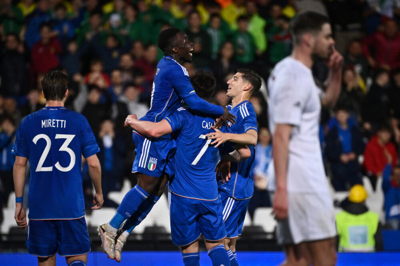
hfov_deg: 5.2
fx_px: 4443
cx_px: 200
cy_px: 133
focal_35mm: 400
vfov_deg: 3.4
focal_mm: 400
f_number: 4
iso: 2000
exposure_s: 1/1600
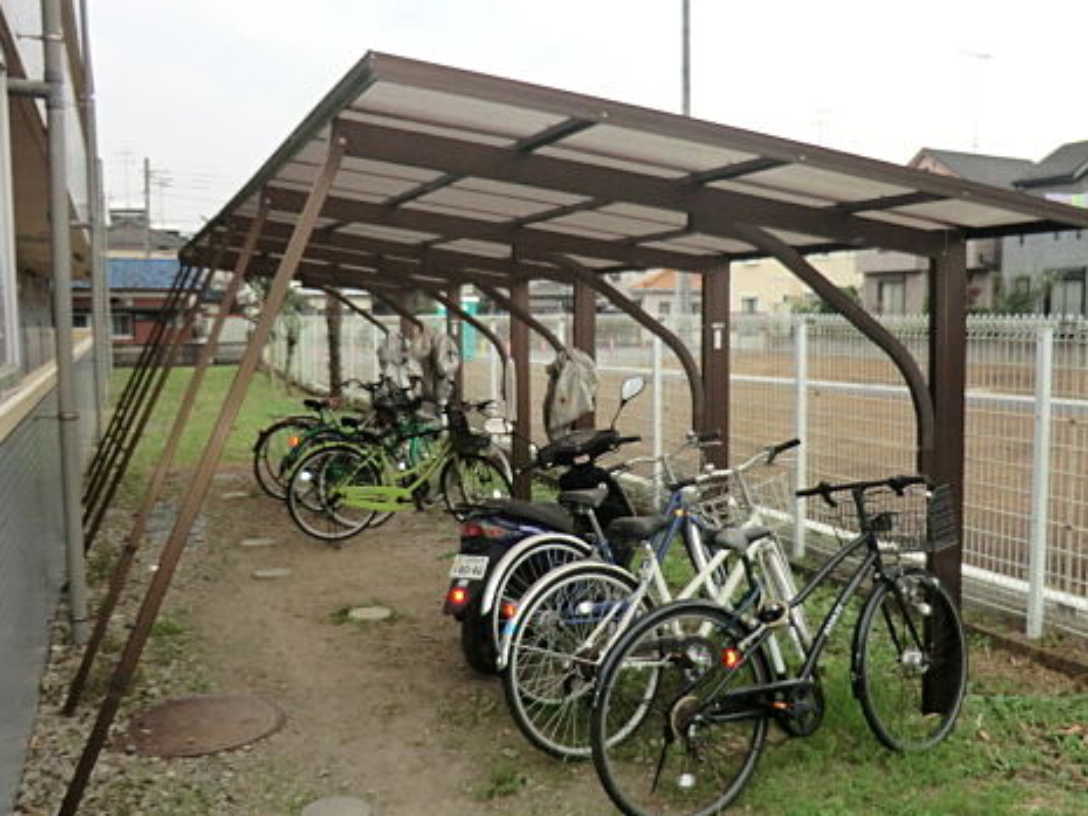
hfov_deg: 54.9
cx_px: 660
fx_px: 1037
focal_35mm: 33
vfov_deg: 42.9
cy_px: 437
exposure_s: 1/60
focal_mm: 4.3
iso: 100
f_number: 3.2
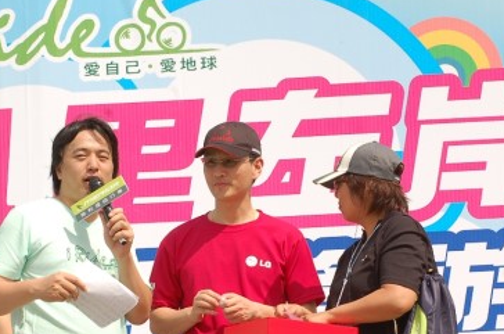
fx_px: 2766
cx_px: 284
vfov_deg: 6.9
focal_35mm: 198
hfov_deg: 10.4
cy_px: 262
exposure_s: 1/200
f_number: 11
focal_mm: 80
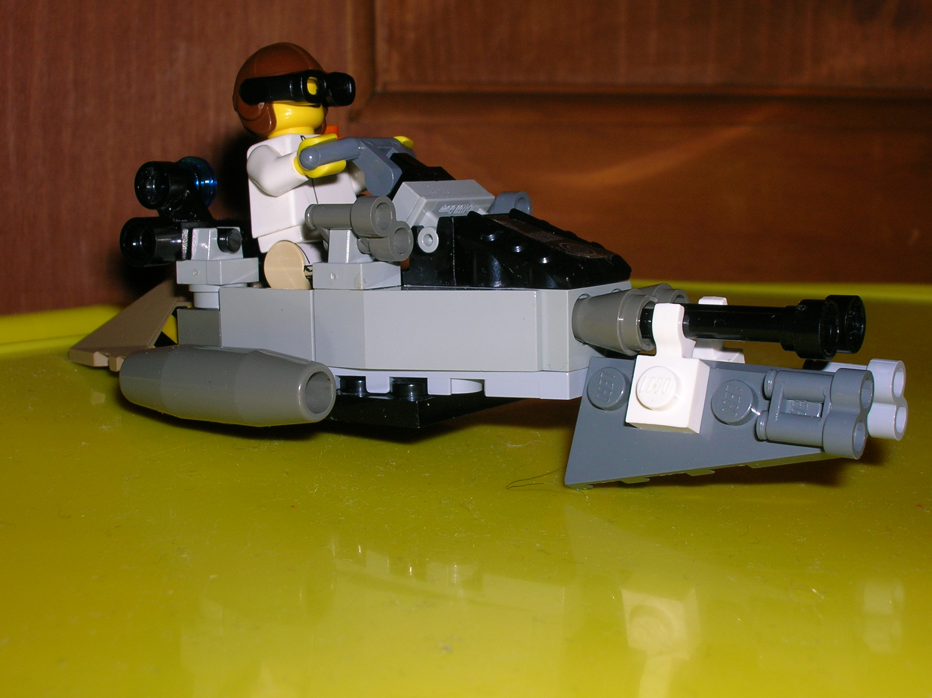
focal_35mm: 54
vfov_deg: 27.0
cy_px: 349
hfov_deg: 35.6
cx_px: 466
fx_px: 1453
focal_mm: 9
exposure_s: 1/60.1
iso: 50
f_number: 5.7
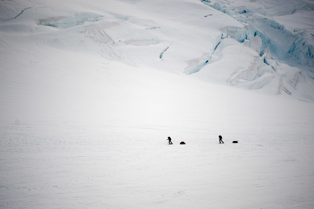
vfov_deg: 37.8
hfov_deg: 54.5
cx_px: 157
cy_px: 104
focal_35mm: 35
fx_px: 305
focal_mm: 35
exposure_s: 1/2000
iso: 200
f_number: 2.8
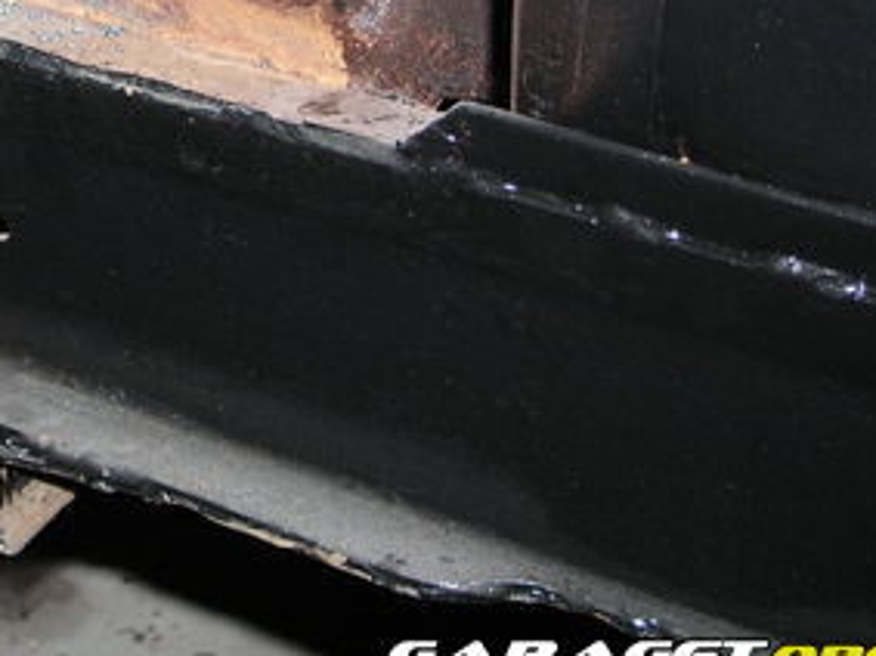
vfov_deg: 16.7
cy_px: -56
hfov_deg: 21.6
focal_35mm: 86
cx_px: -74
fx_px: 2175
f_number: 3.2
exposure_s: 1/60.1
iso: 60
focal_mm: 6.3
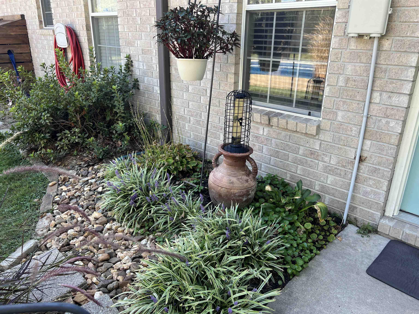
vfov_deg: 53.1
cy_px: 157
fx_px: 315
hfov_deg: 67.3
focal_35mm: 26
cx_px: 210
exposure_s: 1/131
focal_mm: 5.7
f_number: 1.5
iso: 32
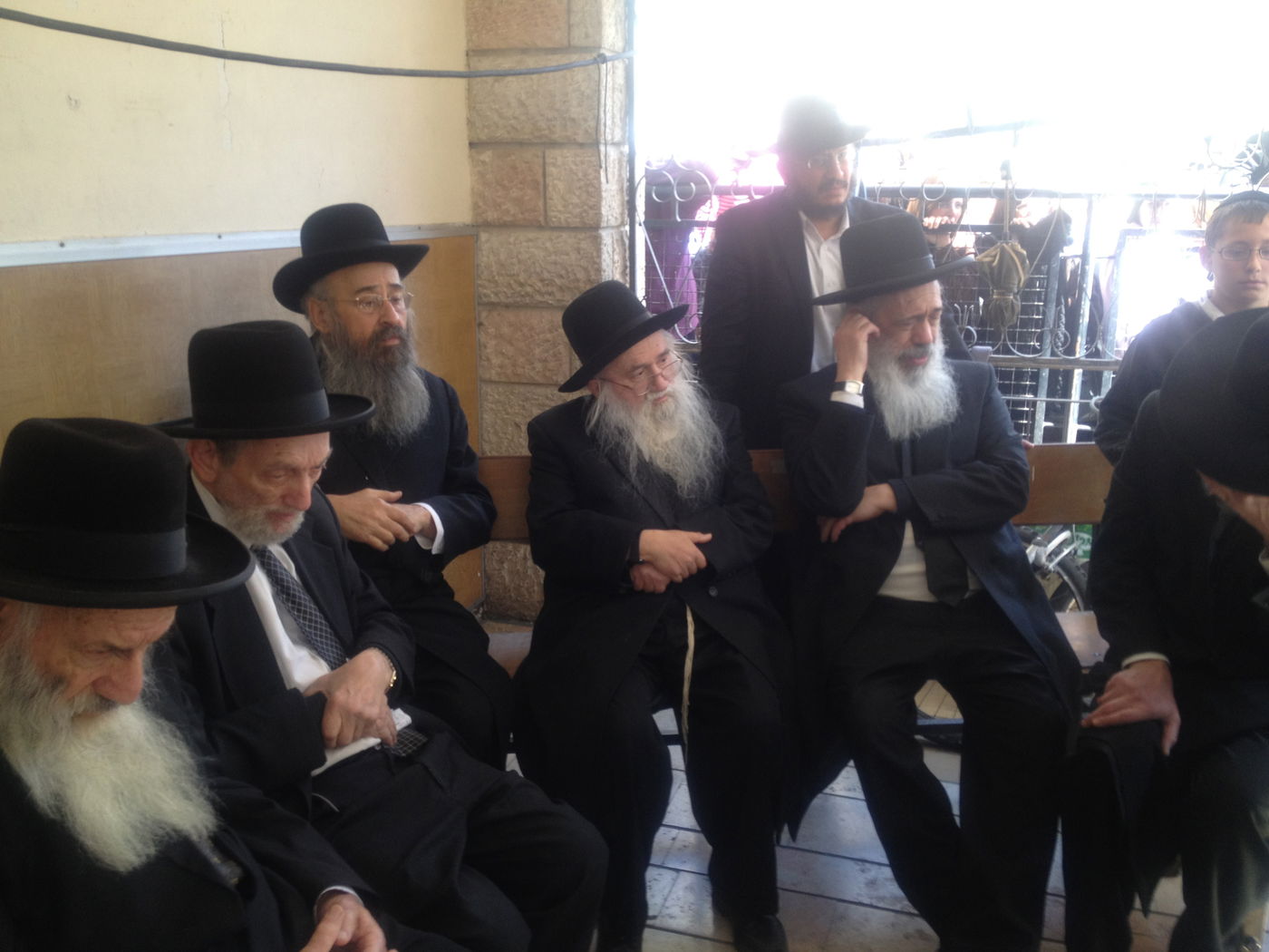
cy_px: 476
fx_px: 1283
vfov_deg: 40.7
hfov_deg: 52.6
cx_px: 634
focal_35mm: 35
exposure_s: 1/40
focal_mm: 4.28
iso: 80
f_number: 2.4
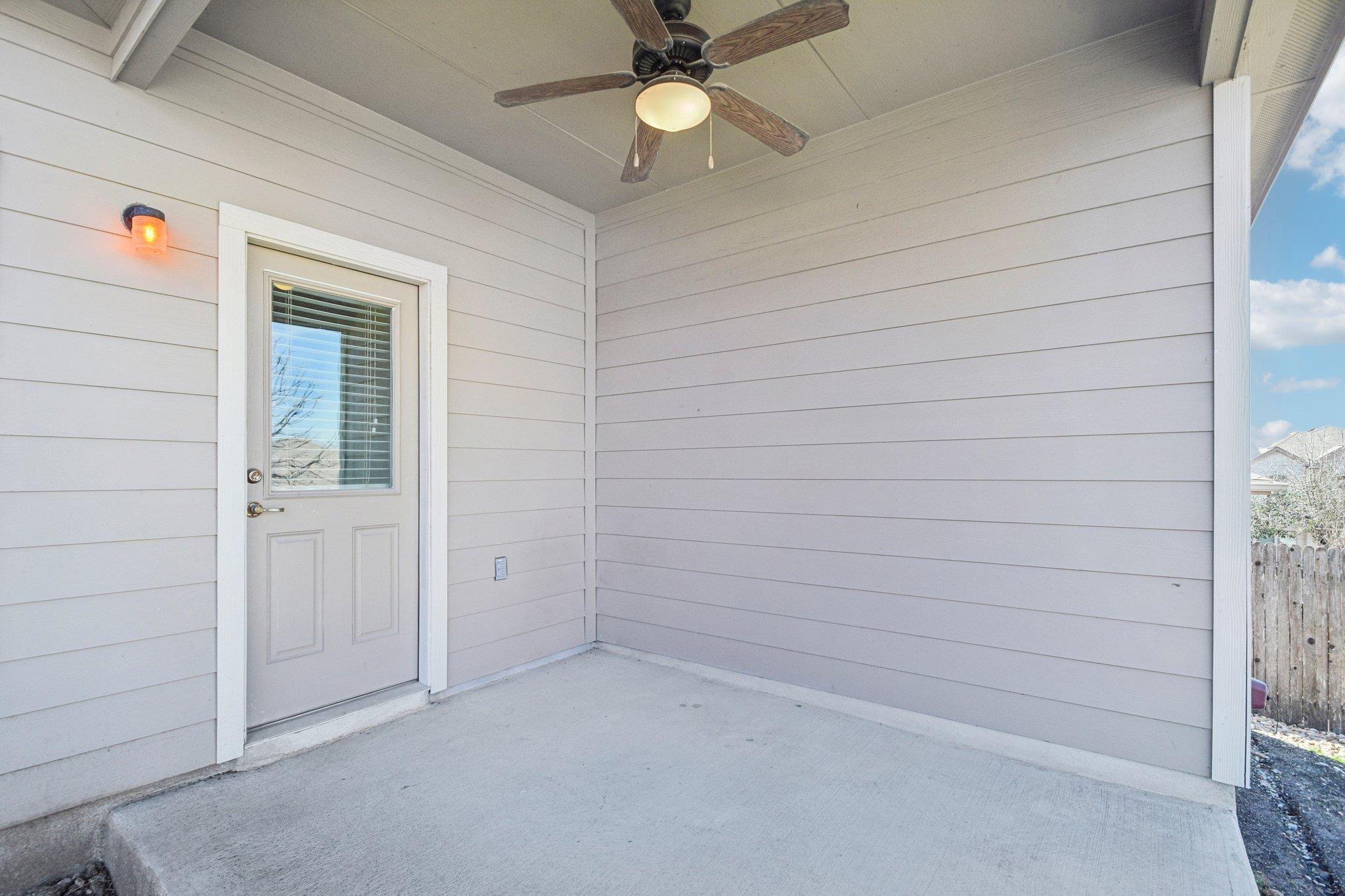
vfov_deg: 77.3
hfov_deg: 100.4
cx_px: 672
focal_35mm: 15
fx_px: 560
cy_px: 448
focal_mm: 10
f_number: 8
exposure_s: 1/125
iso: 400
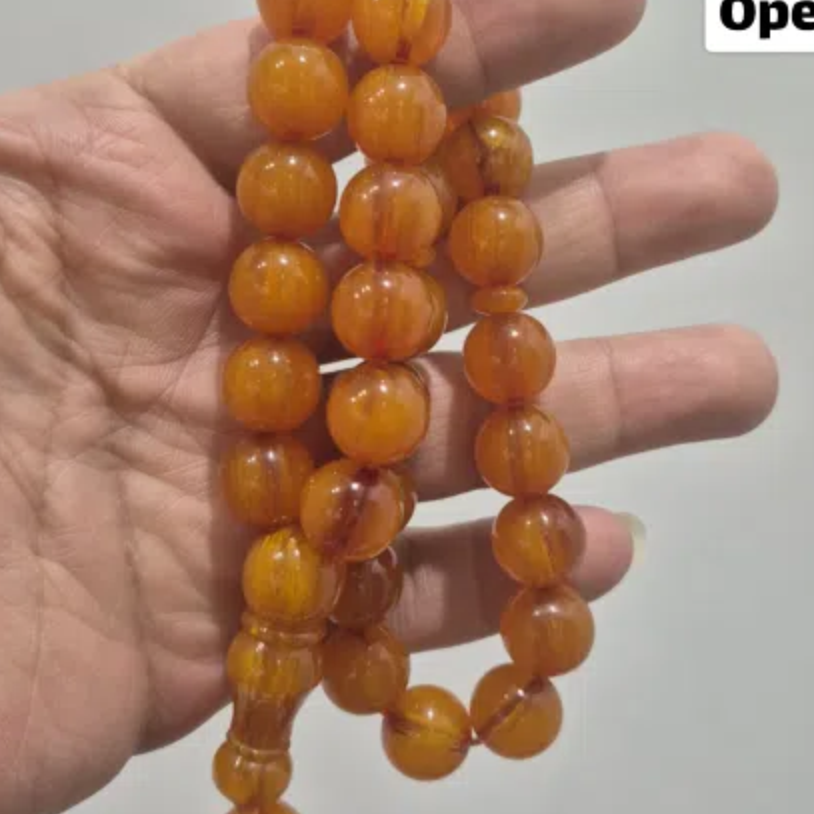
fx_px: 851
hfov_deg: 51.1
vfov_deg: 50.9
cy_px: 340
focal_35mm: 32
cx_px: 404
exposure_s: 1/120
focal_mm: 5.4
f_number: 1.8
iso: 80
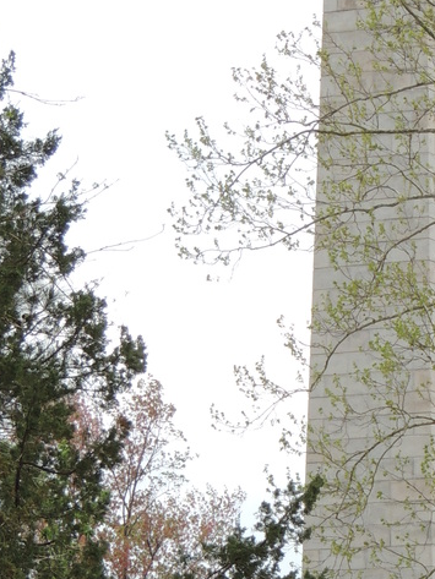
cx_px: 433
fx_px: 4756
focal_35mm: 284
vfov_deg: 7.0
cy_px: 393
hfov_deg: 5.2
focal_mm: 18.7
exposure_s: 1/500
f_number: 4.2
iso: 100
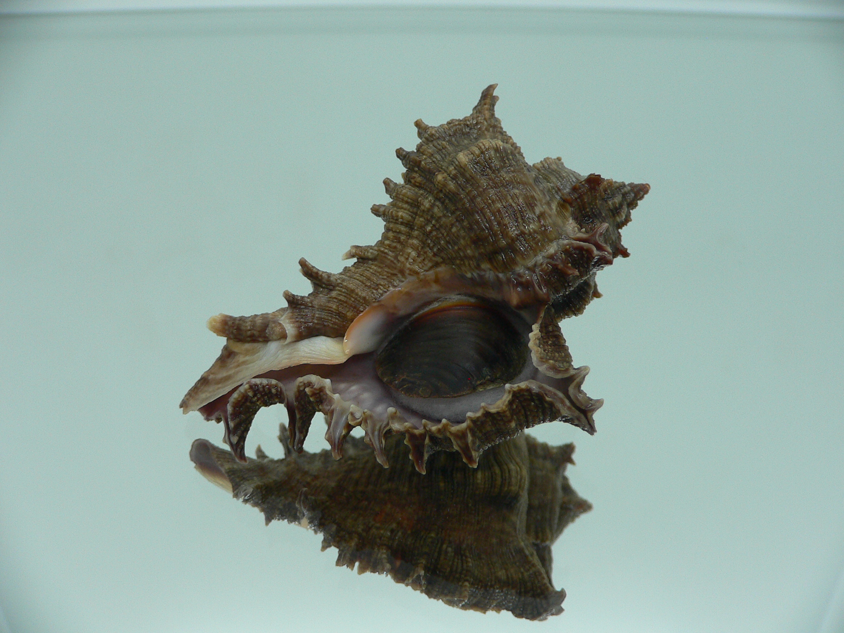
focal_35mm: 35
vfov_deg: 40.7
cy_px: 316
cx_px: 422
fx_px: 853
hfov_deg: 52.6
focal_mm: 4.6
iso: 100
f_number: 2.8
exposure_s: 1/60
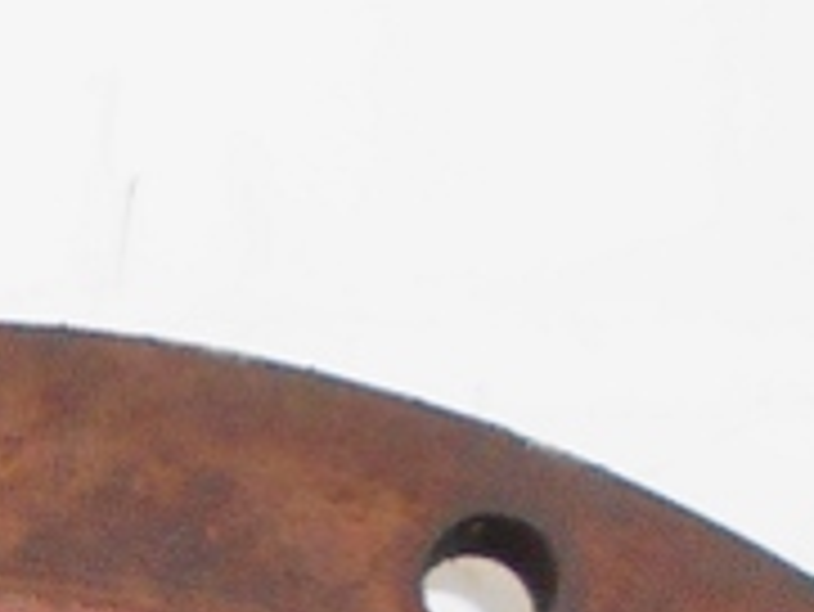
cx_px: -702
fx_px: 4330
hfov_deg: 10.1
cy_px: 2146
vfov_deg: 6.9
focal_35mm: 184
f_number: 3.2
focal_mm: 4.6
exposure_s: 1/30
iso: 80
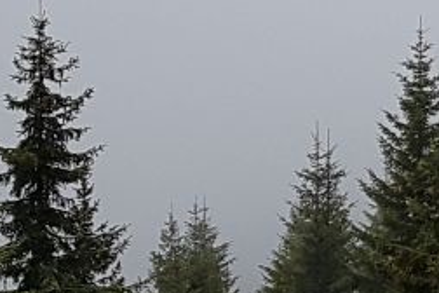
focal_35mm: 172
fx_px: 2097
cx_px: 1294
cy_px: -44
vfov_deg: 7.9
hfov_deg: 9.5
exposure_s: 1/1800
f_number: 1.7
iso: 50
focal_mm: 4.2
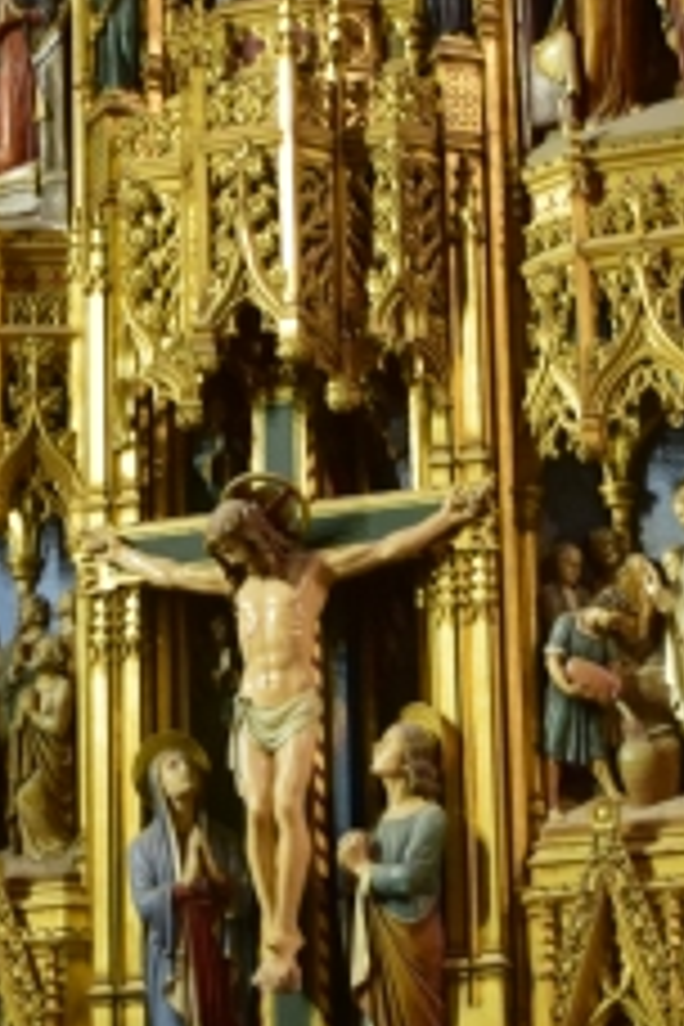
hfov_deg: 9.3
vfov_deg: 13.9
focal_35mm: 148
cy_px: 392
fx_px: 4218
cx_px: 180
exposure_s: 1/30
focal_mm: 22
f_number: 3.8
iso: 1600
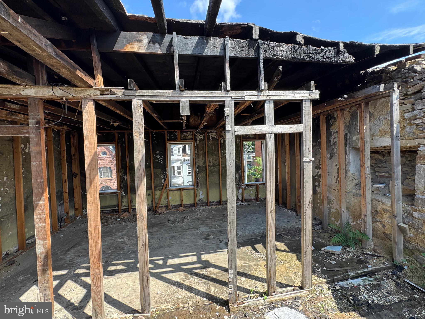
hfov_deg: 102.1
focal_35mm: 14
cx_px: 212
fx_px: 172
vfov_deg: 85.7
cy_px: 160
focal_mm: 2.22
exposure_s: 1/269
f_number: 2.2
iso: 40
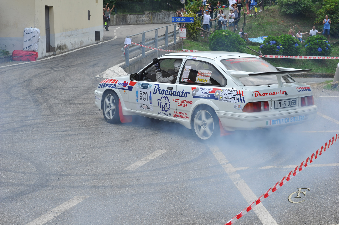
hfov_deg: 28.9
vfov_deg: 19.4
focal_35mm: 70
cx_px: 170
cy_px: 112
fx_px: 659
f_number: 18
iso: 400
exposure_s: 1/100
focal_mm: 70
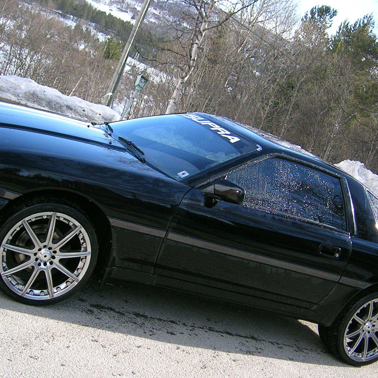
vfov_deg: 28.6
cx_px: 174
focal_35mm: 60
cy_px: 217
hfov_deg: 28.6
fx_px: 741
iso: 50
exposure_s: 1/306
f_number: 2.9
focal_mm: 6.1
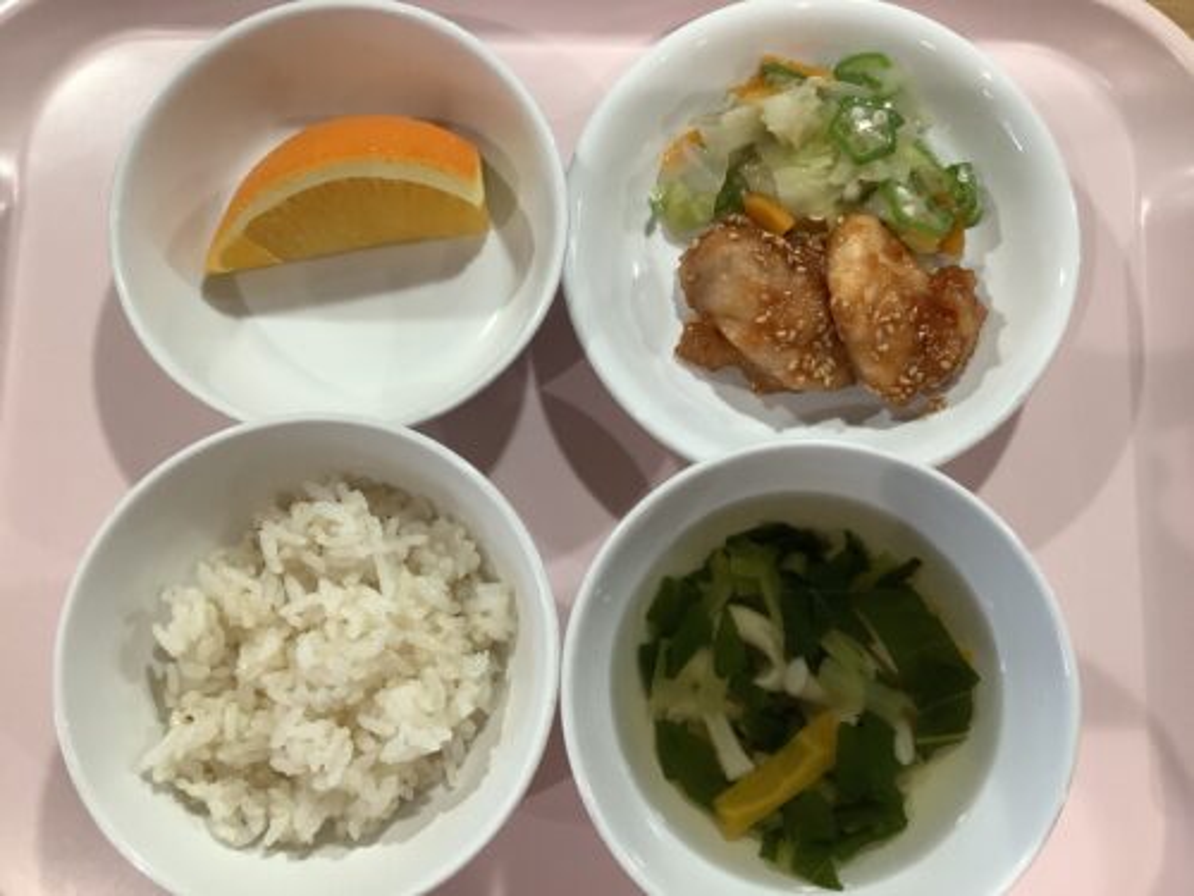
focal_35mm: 31
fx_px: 1069
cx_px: 597
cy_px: 448
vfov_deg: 45.4
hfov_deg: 58.4
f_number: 2.4
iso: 125
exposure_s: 1/60
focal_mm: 3.3
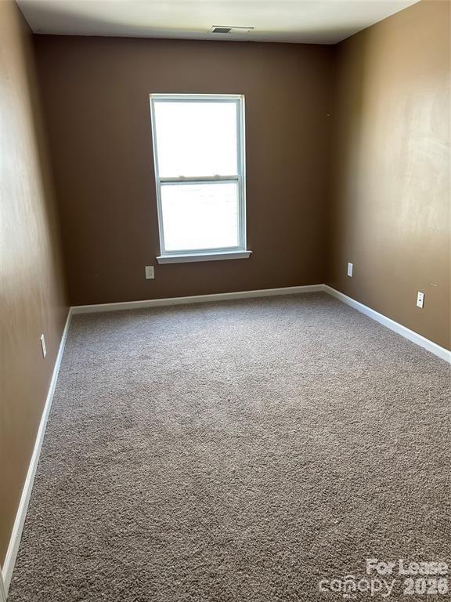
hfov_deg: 53.1
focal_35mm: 26
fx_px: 452
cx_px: 226
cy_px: 301
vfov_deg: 67.3
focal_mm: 5.7
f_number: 1.5
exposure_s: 1/121
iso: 80
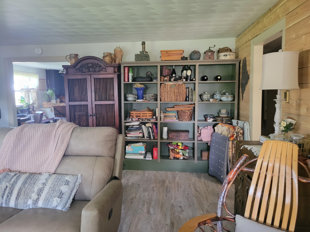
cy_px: 116
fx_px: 233
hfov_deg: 67.3
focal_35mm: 26
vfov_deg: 53.1
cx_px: 155
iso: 640
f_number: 1.8
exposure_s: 1/24
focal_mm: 5.4
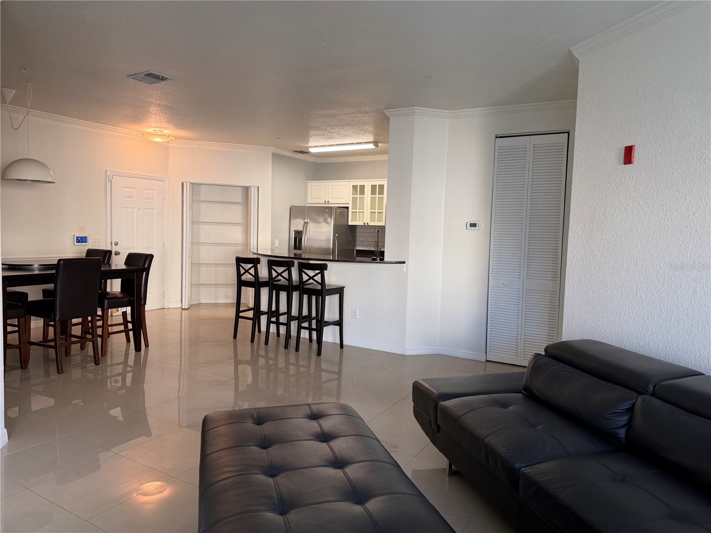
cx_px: 356
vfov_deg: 56.8
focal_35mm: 24
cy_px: 266
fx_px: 493
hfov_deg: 71.6
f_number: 1.78
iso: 160
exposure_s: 1/120
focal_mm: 6.76
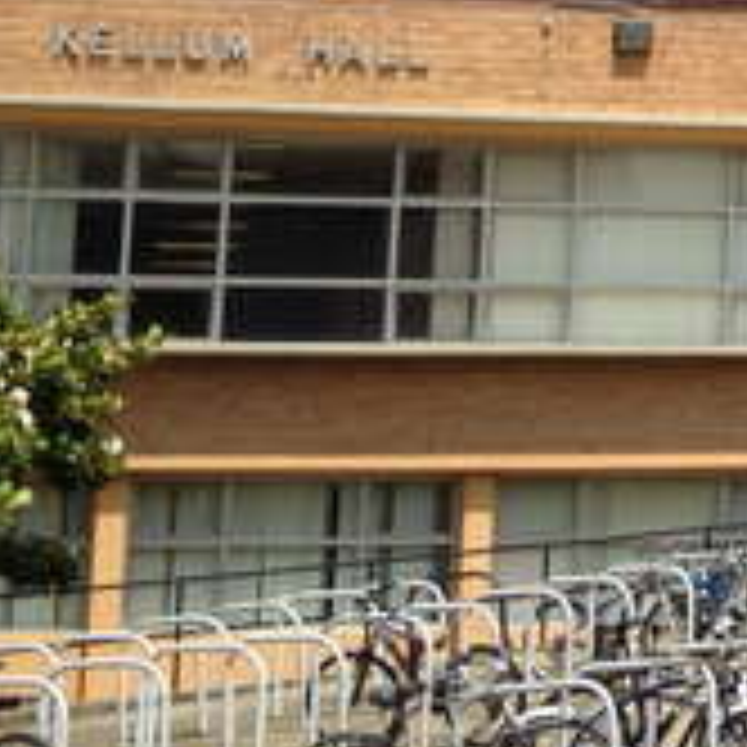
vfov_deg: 11.4
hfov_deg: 10.8
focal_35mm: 149
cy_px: -284
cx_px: 1472
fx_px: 3638
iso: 50
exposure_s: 1/1842
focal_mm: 4.28
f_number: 2.4
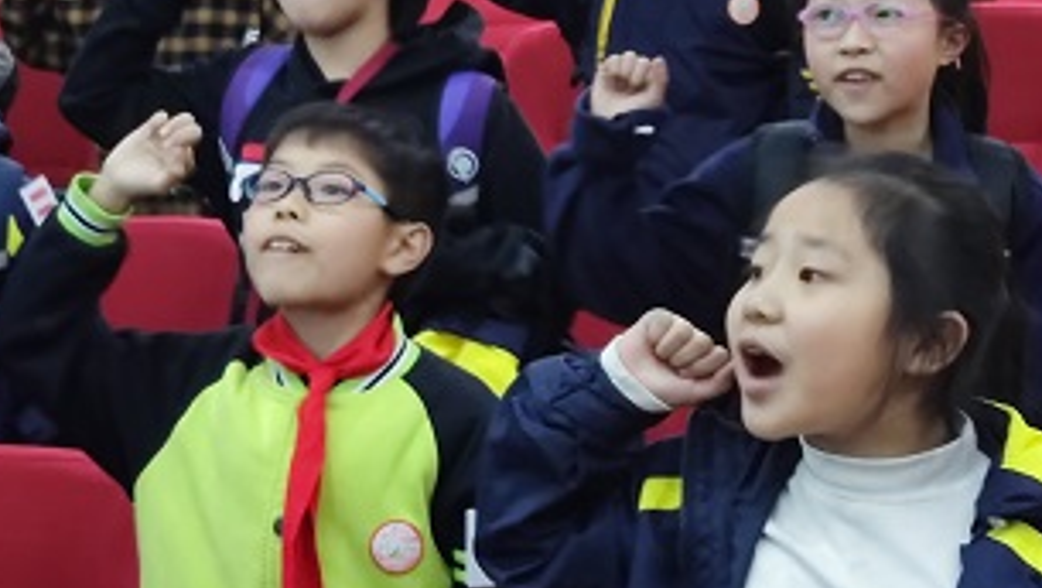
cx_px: 44
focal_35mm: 120
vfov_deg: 10.1
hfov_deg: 17.5
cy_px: 232
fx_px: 3318
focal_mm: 6.72
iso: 687
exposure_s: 1/50
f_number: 1.69
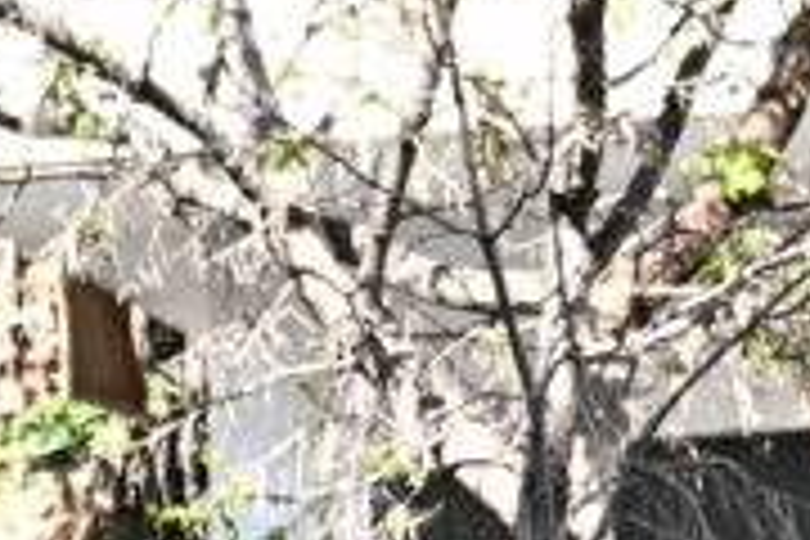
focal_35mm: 244
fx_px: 5490
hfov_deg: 8.4
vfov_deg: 5.5
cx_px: -144
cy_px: 1145
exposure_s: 1/1000
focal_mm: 43
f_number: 4
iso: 400
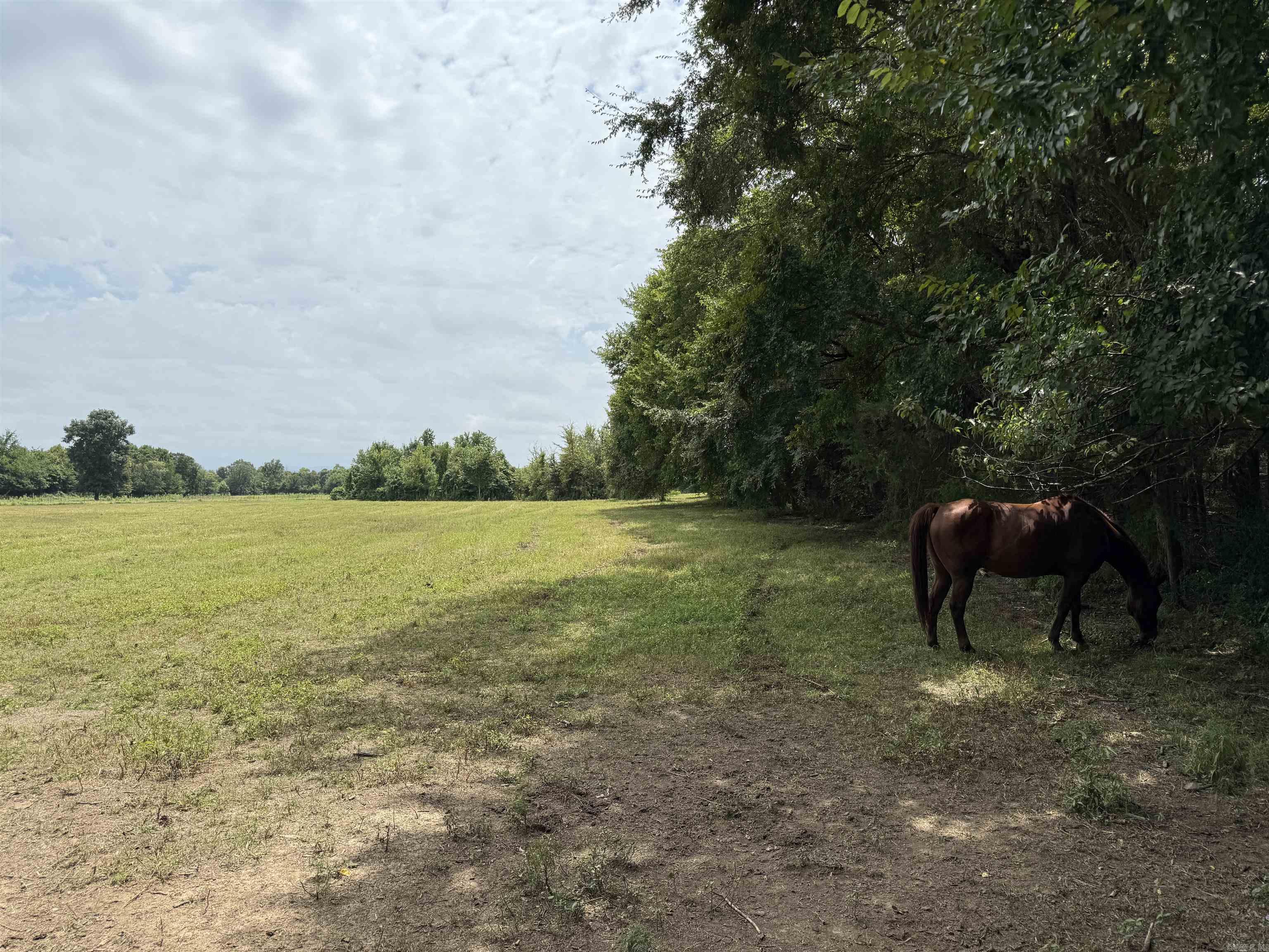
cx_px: 634
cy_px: 476
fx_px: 880
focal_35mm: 24
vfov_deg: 56.8
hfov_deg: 71.6
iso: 80
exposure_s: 1/8130
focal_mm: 6.76
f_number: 1.78
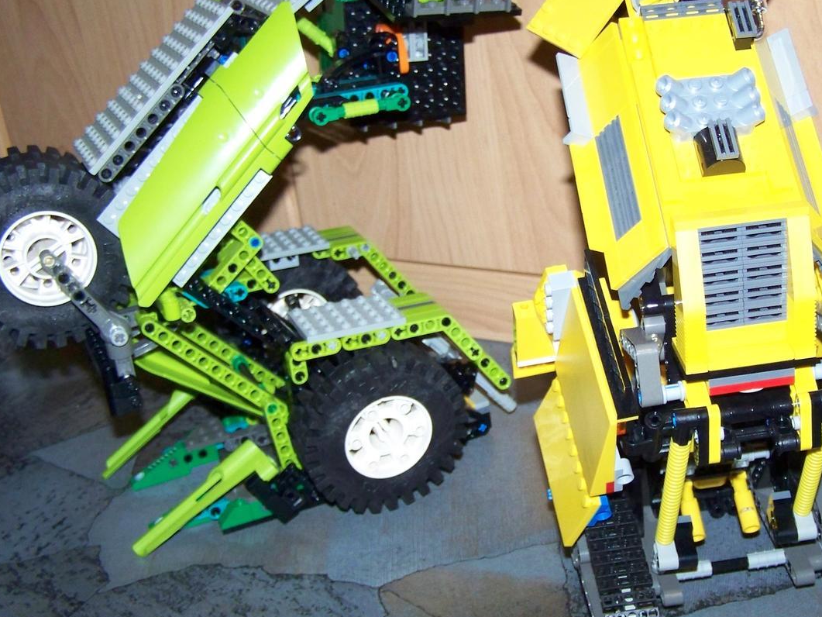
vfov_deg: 26.6
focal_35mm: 55
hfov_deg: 34.7
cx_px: 528
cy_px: 306
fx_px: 1306
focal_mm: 6.3
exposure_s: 1/30
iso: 200
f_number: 2.8
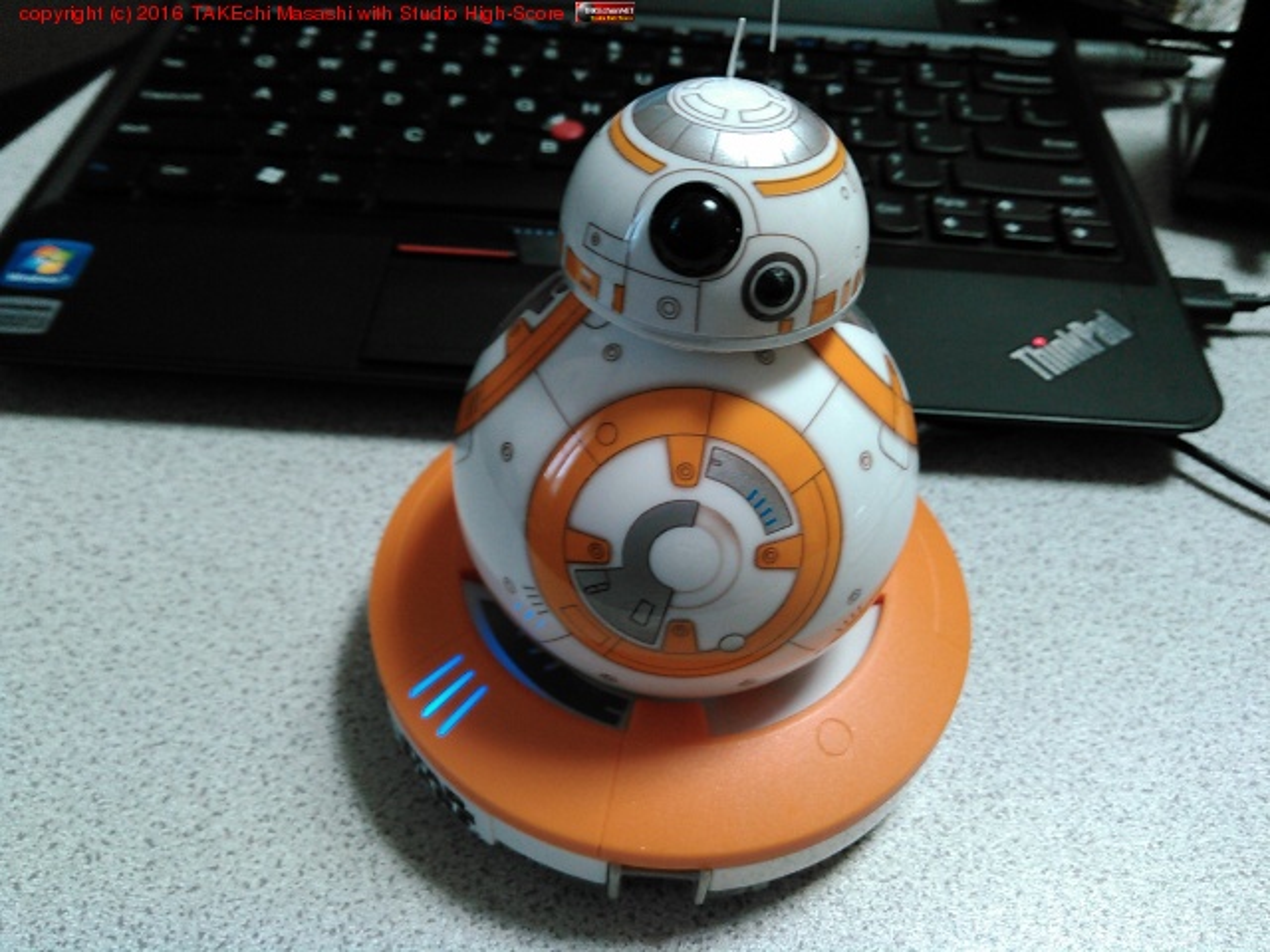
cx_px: 635
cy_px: 476
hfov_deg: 60.0
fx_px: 1101
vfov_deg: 46.8
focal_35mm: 30
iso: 320
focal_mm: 4
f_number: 2.4
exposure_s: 1/15
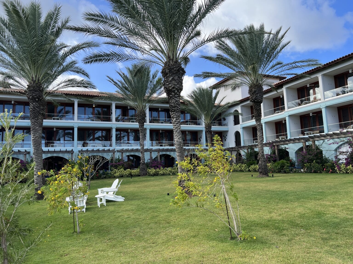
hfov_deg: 67.3
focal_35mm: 26
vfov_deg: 53.1
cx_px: 176
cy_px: 132
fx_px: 265
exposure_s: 1/1531
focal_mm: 5.7
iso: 50
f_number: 1.5
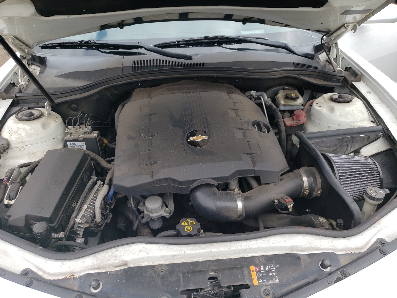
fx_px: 298
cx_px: 198
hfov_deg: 67.3
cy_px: 149
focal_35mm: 26
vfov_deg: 53.1
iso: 50
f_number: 1.5
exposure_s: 1/909
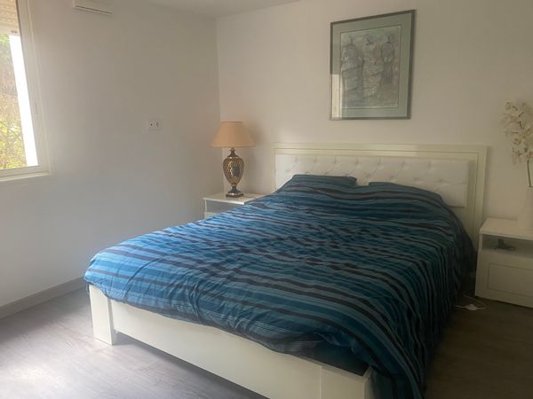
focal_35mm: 26
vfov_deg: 53.1
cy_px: 200
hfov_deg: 67.3
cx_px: 266
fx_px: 400
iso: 400
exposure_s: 1/60
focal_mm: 4.25
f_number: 1.8
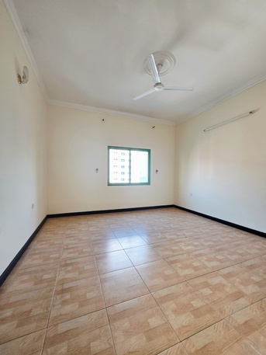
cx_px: 133
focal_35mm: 13
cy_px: 178
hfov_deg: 89.9
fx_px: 133
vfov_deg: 106.2
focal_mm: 2.2
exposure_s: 1/101
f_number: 1.9
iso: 50
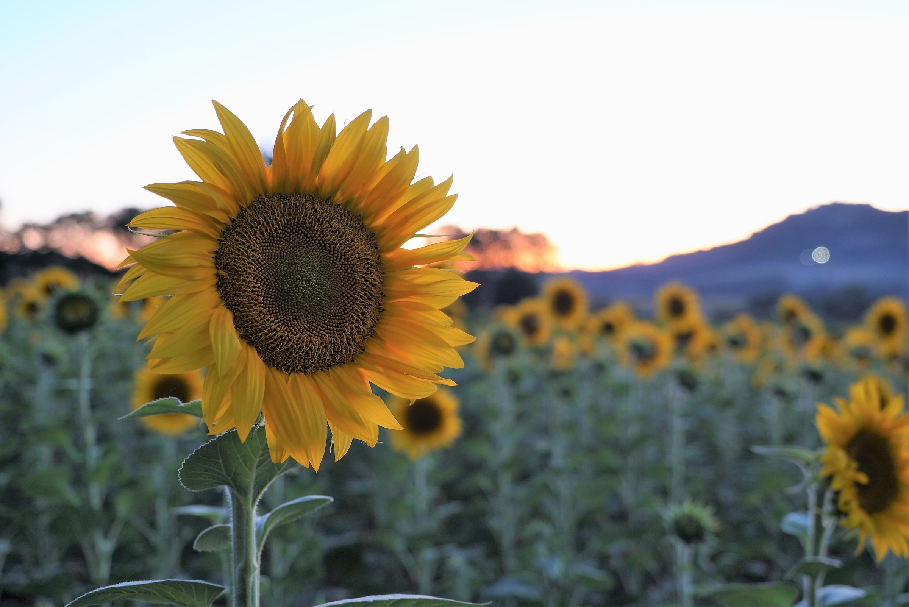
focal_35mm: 48
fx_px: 1213
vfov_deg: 28.1
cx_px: 454
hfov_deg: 41.1
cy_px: 304
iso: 400
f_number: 4.5
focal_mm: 48
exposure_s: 2
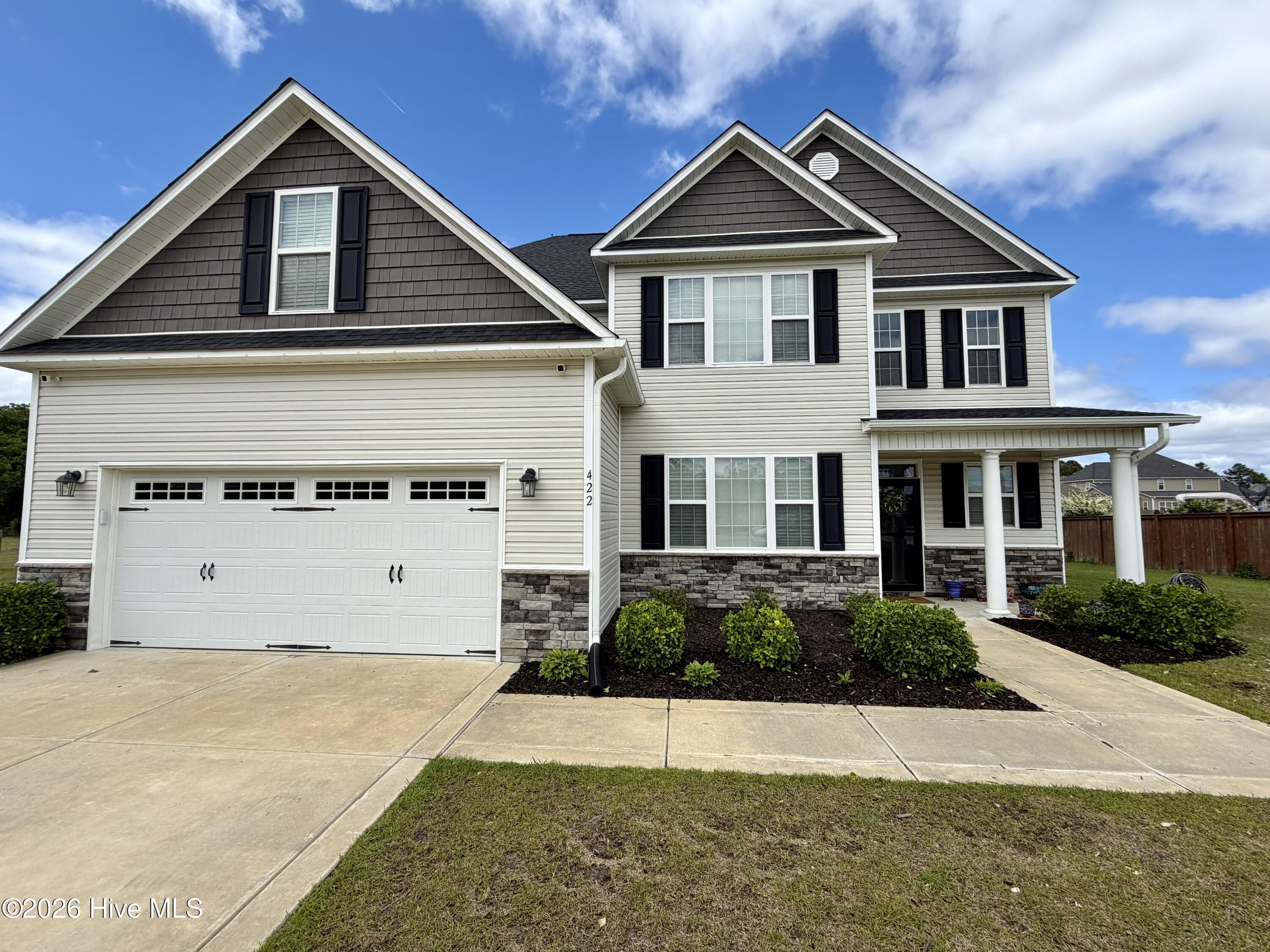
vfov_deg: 85.7
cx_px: 635
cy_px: 476
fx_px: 514
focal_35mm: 14
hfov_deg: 102.1
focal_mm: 2.22
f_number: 2.2
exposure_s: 1/864
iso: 20
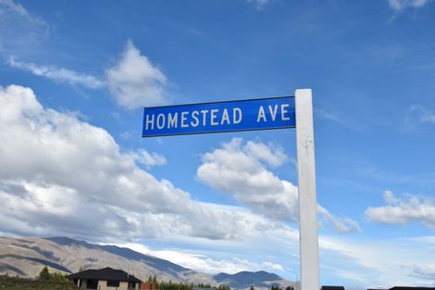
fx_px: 435
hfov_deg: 53.1
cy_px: 145
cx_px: 218
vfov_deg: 36.8
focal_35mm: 36
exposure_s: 1/500
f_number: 11
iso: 200
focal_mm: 24
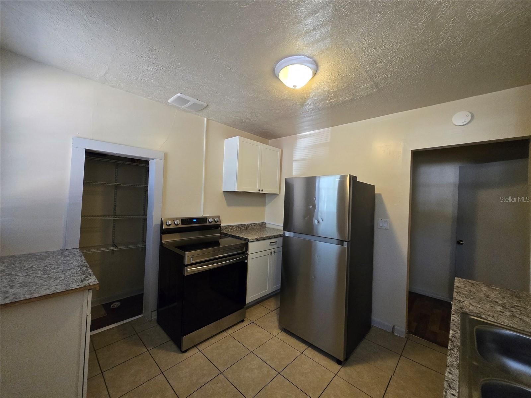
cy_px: 199
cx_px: 266
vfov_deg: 89.9
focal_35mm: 13
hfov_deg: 106.2
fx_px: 199
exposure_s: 1/60
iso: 400
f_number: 2.2
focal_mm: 1.7
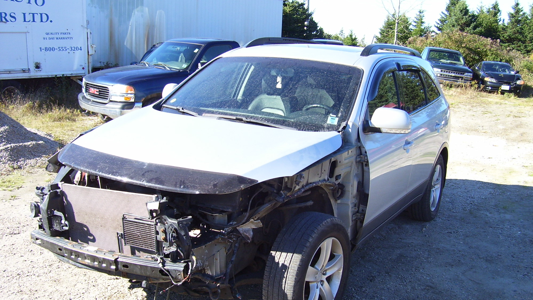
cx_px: 273
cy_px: 164
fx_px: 537
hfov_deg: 52.8
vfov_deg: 31.2
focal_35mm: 38
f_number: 2.7
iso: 80
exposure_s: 1/350
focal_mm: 5.6
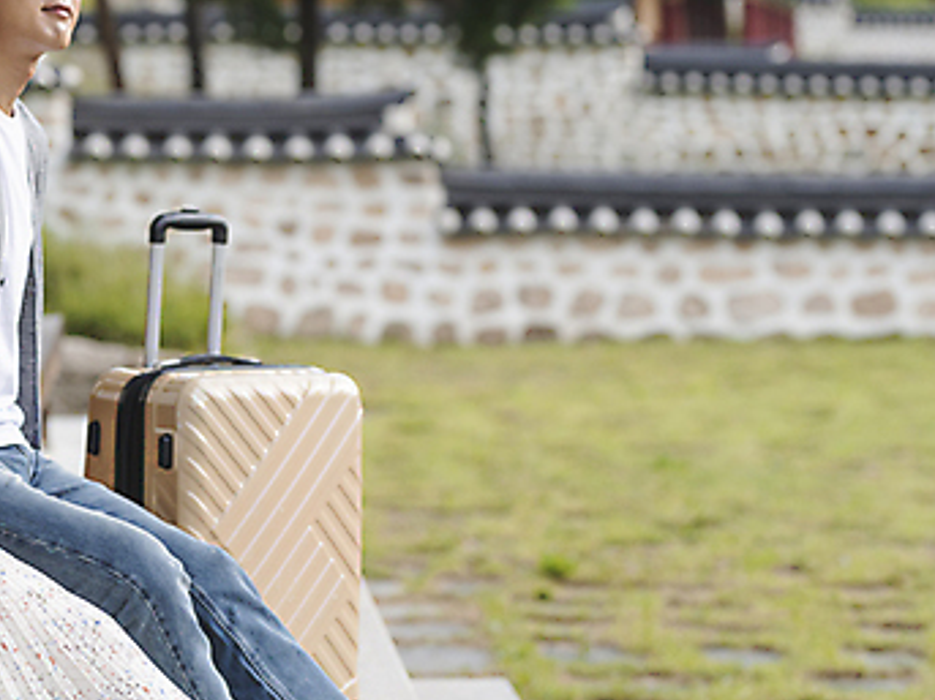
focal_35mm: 143
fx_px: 3861
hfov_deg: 13.7
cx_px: 166
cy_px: 210
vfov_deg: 10.4
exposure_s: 1/640
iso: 125
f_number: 2.8
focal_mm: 85
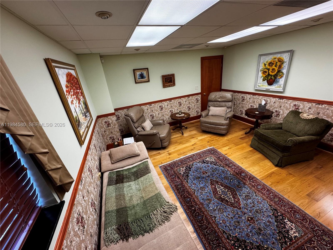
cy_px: 125
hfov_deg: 102.1
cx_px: 166
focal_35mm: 14
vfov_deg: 85.7
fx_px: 135
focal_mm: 2.22
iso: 200
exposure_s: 1/60
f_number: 2.2
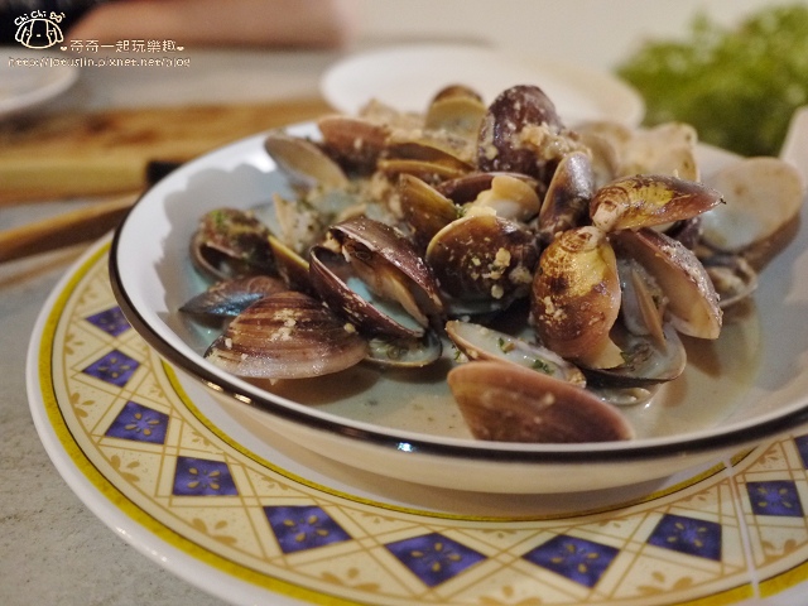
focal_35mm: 28
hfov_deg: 63.4
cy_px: 303
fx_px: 654
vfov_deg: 49.7
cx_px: 404
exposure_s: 1/15
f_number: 2.5
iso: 800
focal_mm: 14
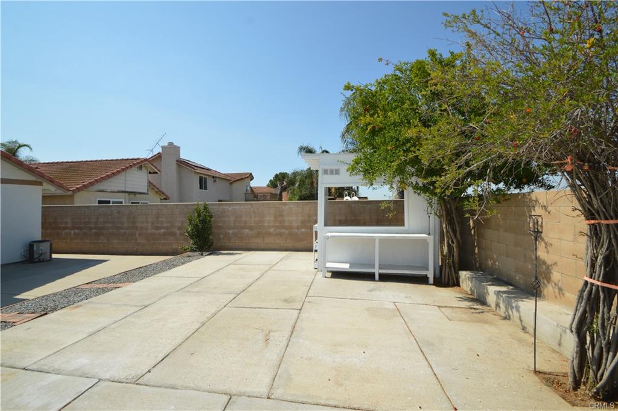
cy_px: 206
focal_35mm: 15
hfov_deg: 100.5
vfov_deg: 77.2
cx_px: 309
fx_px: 257
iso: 100
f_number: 9
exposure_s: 1/200
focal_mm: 10
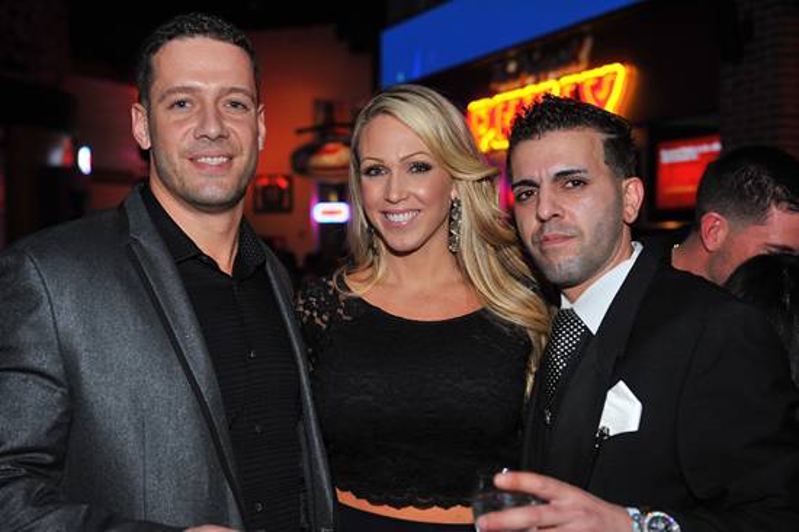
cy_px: 266
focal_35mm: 50
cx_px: 400
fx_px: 1109
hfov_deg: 39.6
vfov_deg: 27.0
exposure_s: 1/100
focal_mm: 50
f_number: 4
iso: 800
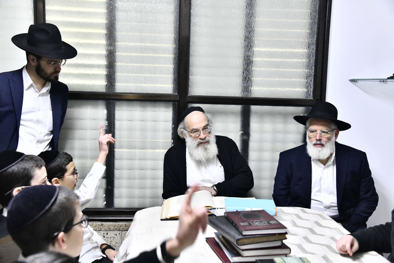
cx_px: 197
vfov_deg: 30.5
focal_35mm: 44
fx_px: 481
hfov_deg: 44.5
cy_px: 132
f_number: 5.6
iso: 4000
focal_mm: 44
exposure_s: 1/125
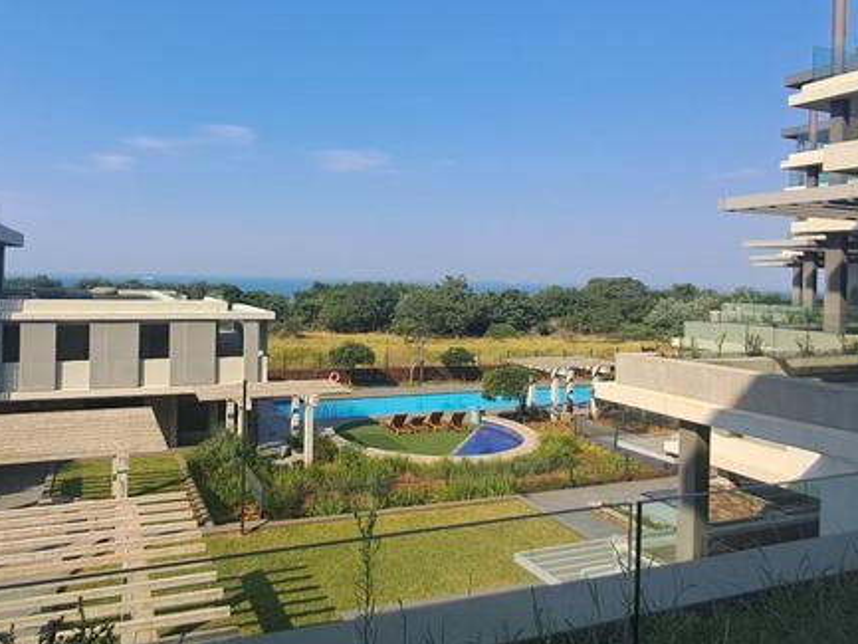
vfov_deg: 56.7
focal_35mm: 24
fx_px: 595
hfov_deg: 70.0
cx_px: 305
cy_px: 291
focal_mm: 1.42
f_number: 2.2
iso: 40
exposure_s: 1/1081
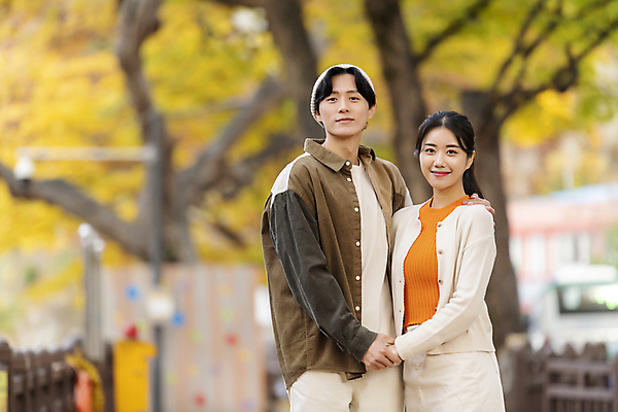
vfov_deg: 7.4
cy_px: 206
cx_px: 309
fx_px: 3176
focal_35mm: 185
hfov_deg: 11.1
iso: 400
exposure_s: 1/250
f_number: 2.8
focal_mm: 185
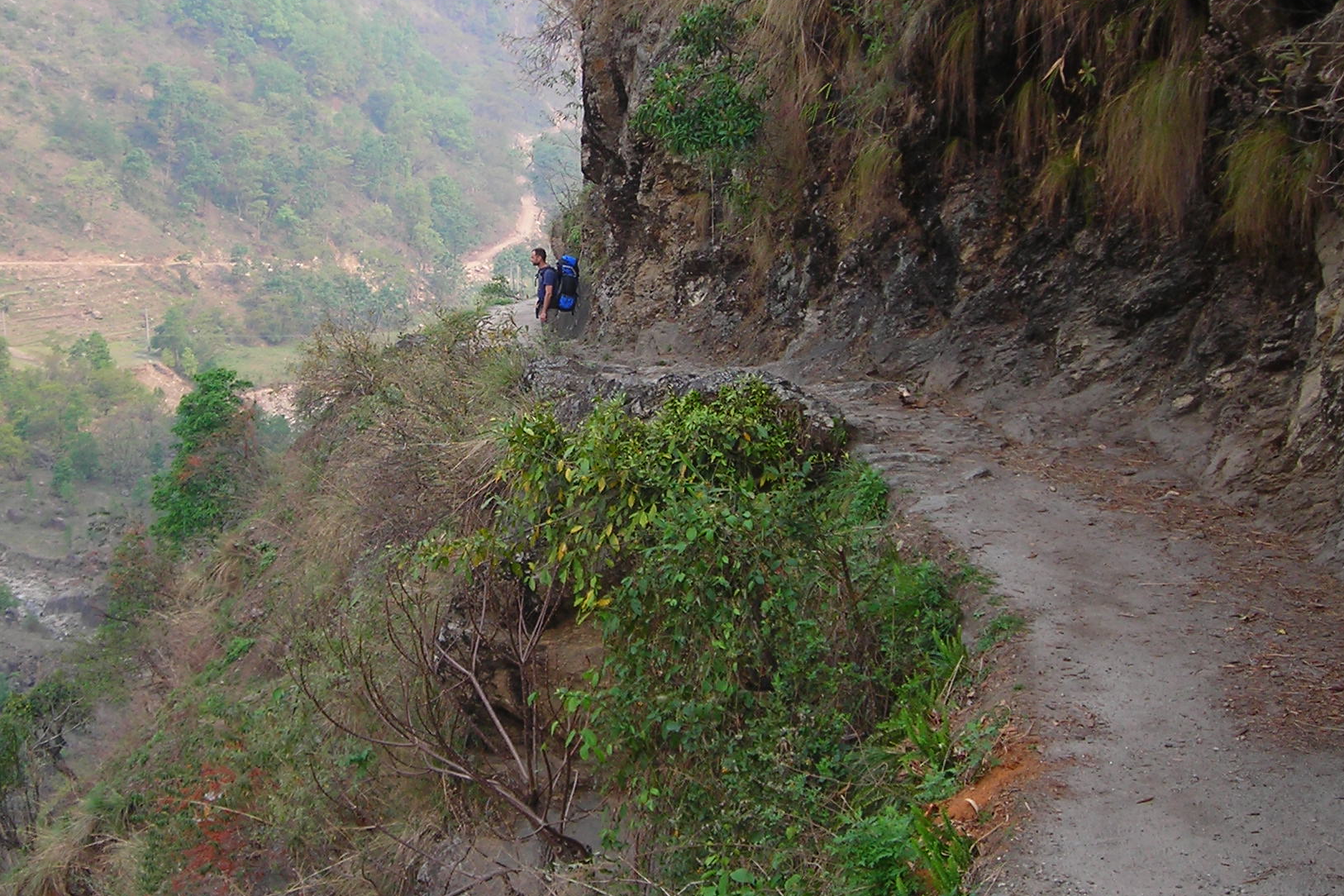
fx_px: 2352
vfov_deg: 21.5
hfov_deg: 31.7
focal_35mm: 63
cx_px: 475
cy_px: 288
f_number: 3.2
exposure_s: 1/132
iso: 50
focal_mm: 6.3
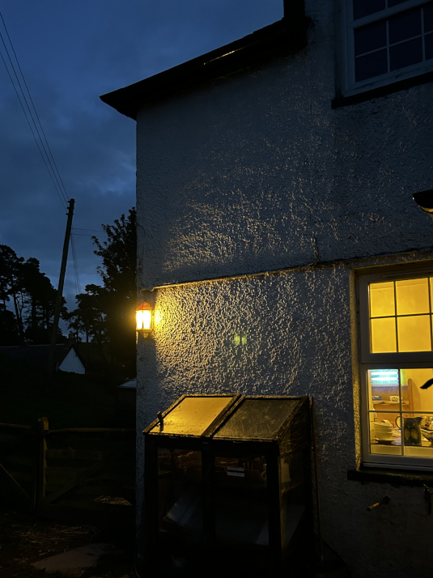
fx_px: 567
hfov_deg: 41.7
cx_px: 190
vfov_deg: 53.8
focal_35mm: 34
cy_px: 325
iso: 800
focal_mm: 5.7
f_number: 1.5
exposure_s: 1/25
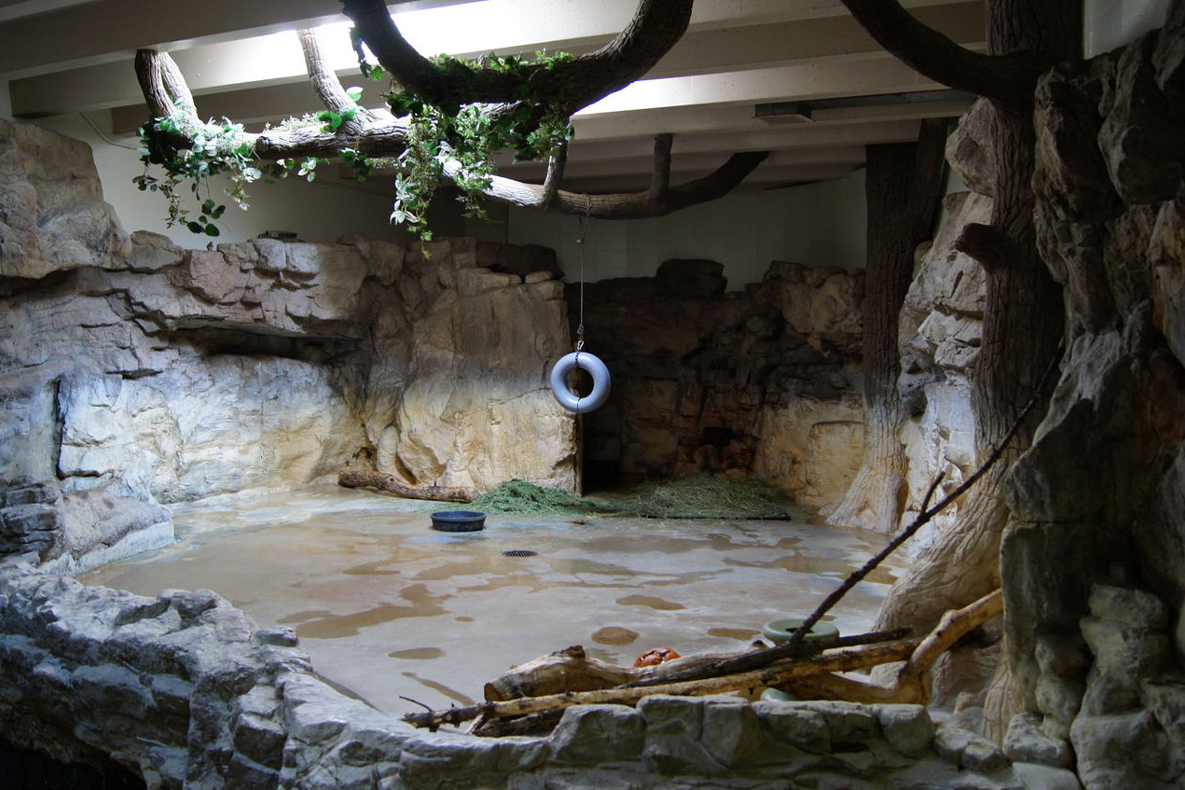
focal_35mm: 34
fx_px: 1119
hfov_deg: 55.8
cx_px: 607
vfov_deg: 38.8
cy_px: 357
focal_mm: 18
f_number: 3.5
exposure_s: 1/30
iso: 400
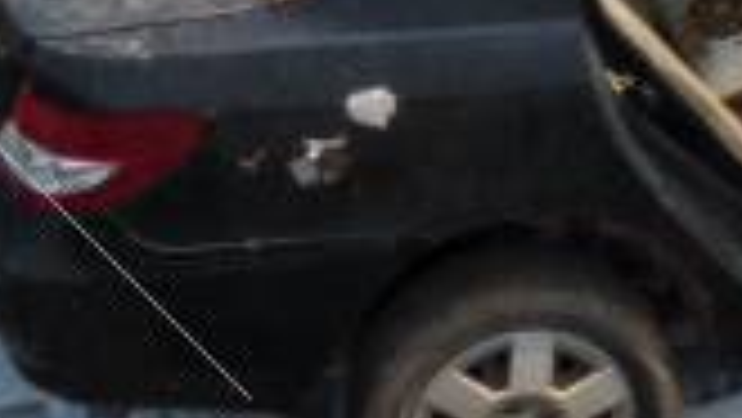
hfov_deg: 5.2
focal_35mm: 411
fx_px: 8090
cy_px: -809
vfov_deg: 2.9
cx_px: 1448
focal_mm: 8.6
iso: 100
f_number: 3.8
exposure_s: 1/1000
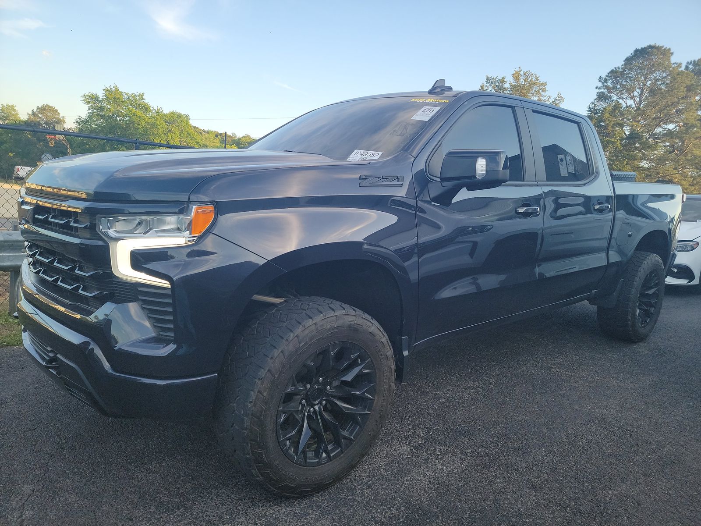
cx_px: 350
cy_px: 263
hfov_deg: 71.6
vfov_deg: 56.8
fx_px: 486
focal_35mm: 24
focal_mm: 6.7
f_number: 1.8
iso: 50
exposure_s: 1/144
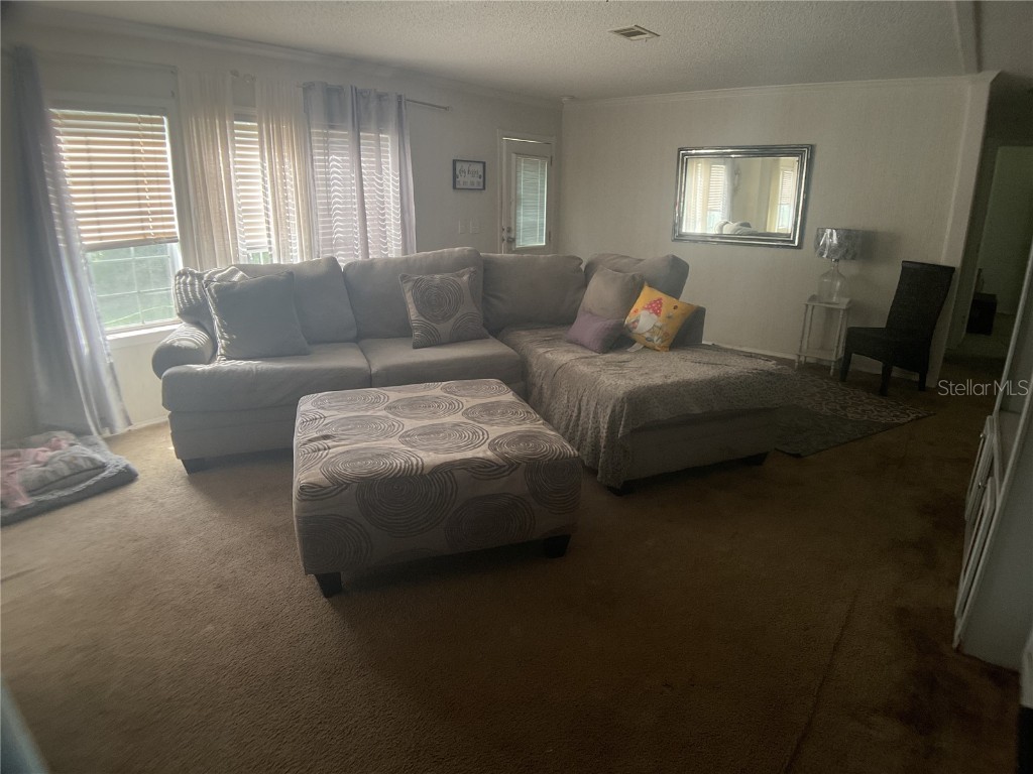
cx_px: 516
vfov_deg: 48.2
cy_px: 387
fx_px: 865
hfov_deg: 61.7
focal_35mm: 29
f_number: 1.8
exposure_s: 1/120
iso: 40
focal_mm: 3
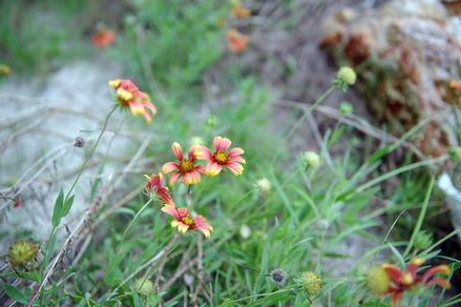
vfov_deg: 32.6
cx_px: 226
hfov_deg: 47.4
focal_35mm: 41
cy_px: 155
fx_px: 525
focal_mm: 40
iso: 200
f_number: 2.8
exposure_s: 1/250
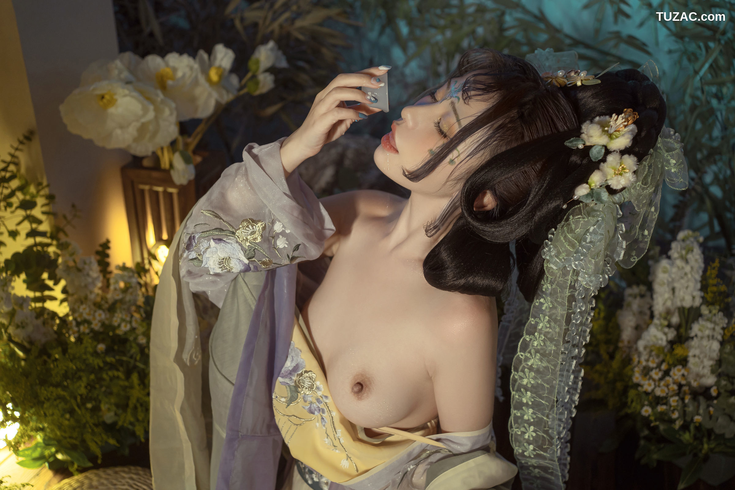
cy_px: 245
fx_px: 715
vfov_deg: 37.9
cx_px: 368
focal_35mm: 35
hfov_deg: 54.4
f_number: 3.5
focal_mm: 35
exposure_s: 1/40
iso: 640
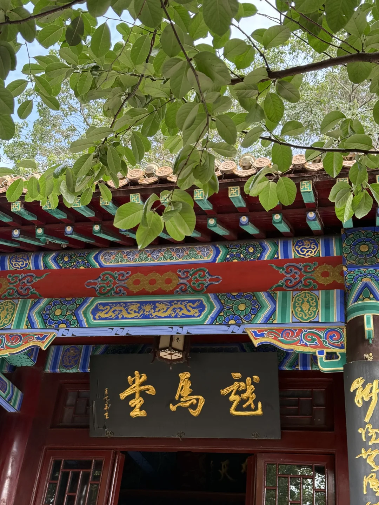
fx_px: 701
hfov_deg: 30.3
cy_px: 252
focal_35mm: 48
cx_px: 190
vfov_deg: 39.7
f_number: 1.78
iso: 100
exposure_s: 1/242
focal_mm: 6.76
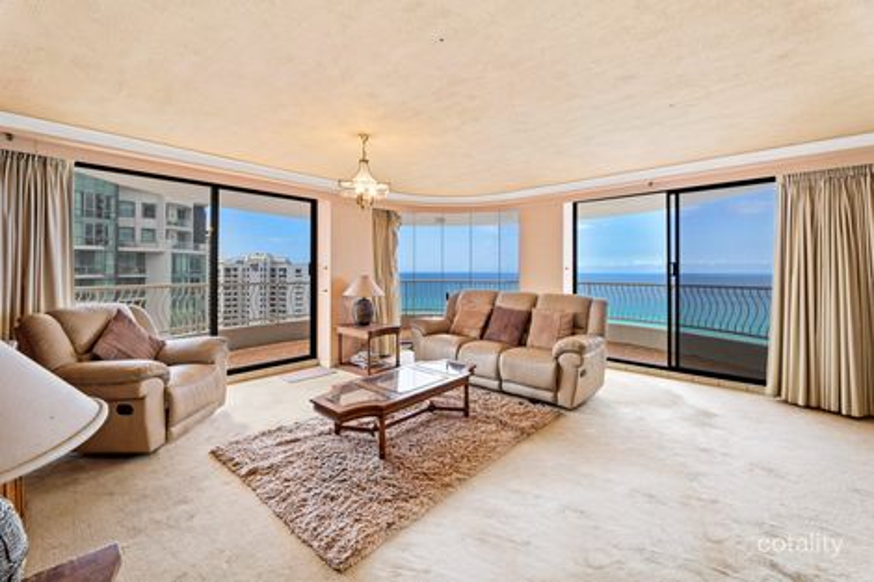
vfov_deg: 81.2
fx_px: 340
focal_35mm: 14
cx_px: 437
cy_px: 291
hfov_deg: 104.3
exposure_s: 1/20
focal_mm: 14
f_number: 11
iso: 320
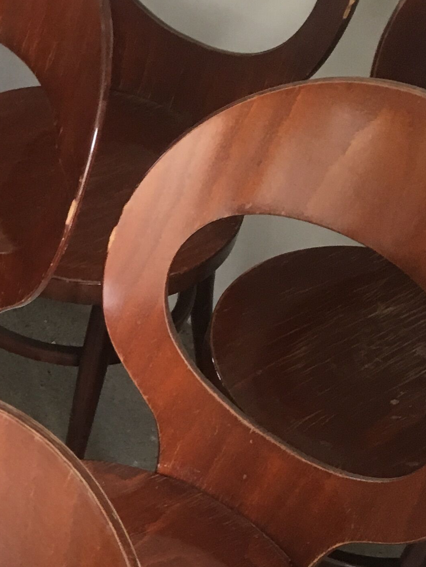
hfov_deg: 16.5
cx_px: -175
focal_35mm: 83
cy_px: 466
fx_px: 1362
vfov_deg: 23.2
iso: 125
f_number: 2.2
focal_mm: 4.15
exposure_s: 1/33
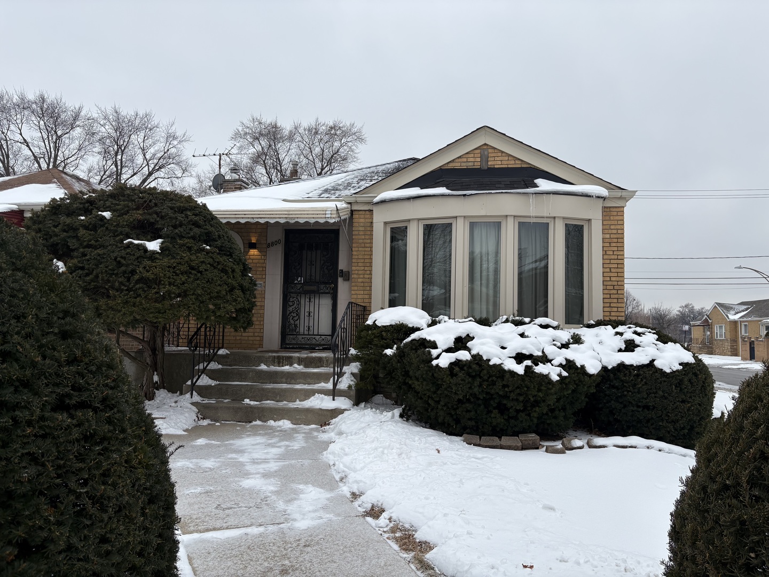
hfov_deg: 67.3
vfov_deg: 53.1
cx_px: 384
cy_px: 288
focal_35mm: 26
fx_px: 578
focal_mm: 5.96
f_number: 1.6
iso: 50
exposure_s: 1/1135
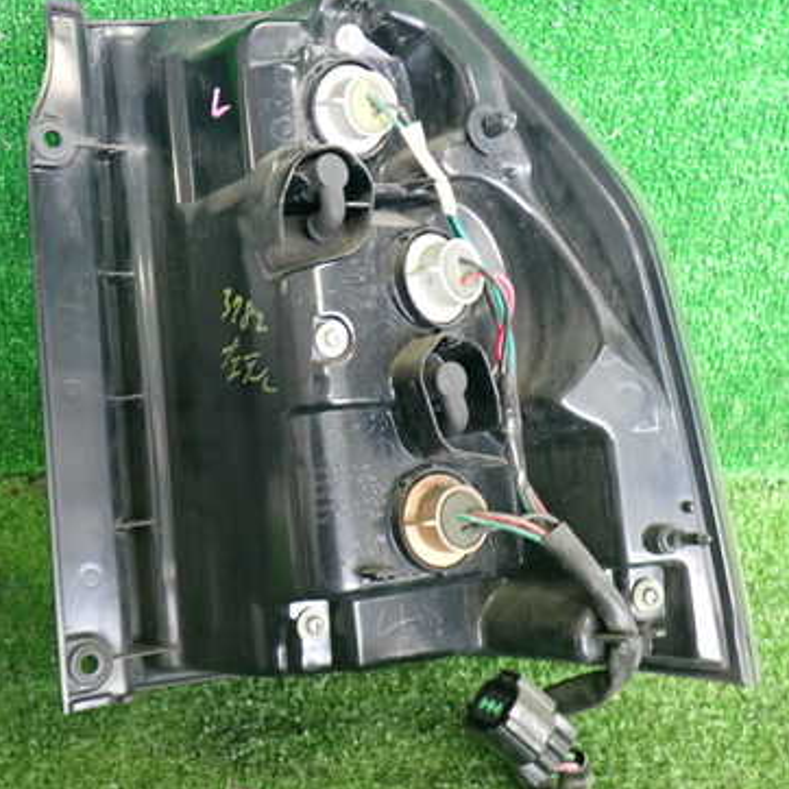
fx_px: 1135
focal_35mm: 44
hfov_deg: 38.1
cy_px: 362
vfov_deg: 38.3
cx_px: 299
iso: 250
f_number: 2.3
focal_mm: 5.4
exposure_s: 1/30
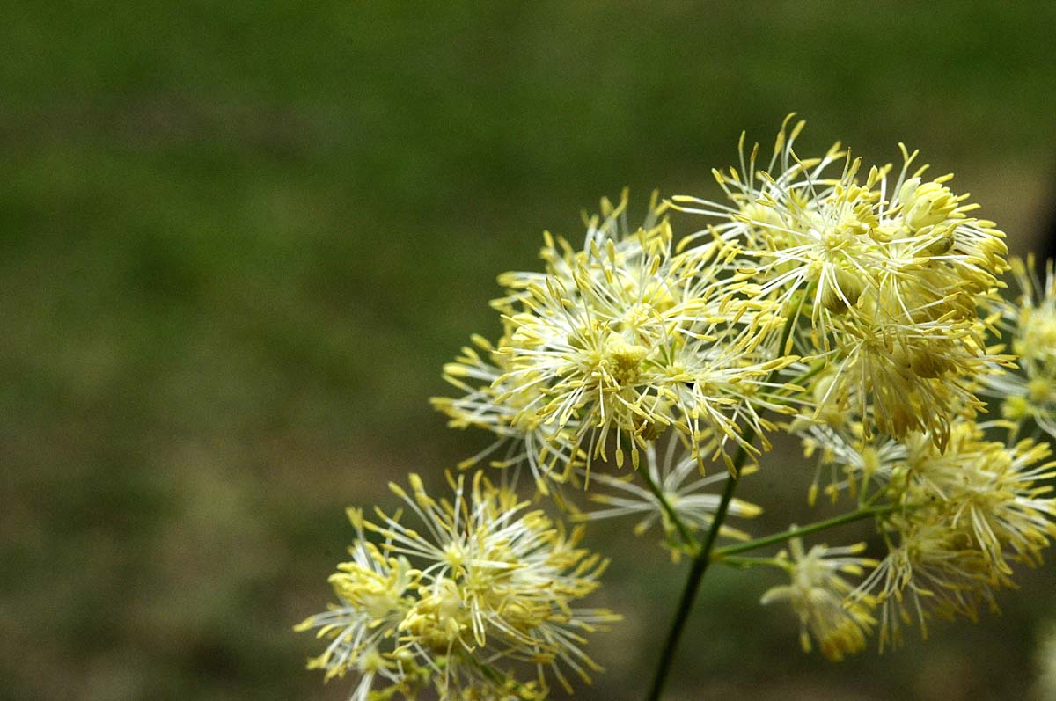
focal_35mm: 90
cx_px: 528
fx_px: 2637
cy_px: 350
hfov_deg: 22.6
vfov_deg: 15.2
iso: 800
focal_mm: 60
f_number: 16
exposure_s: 1/100
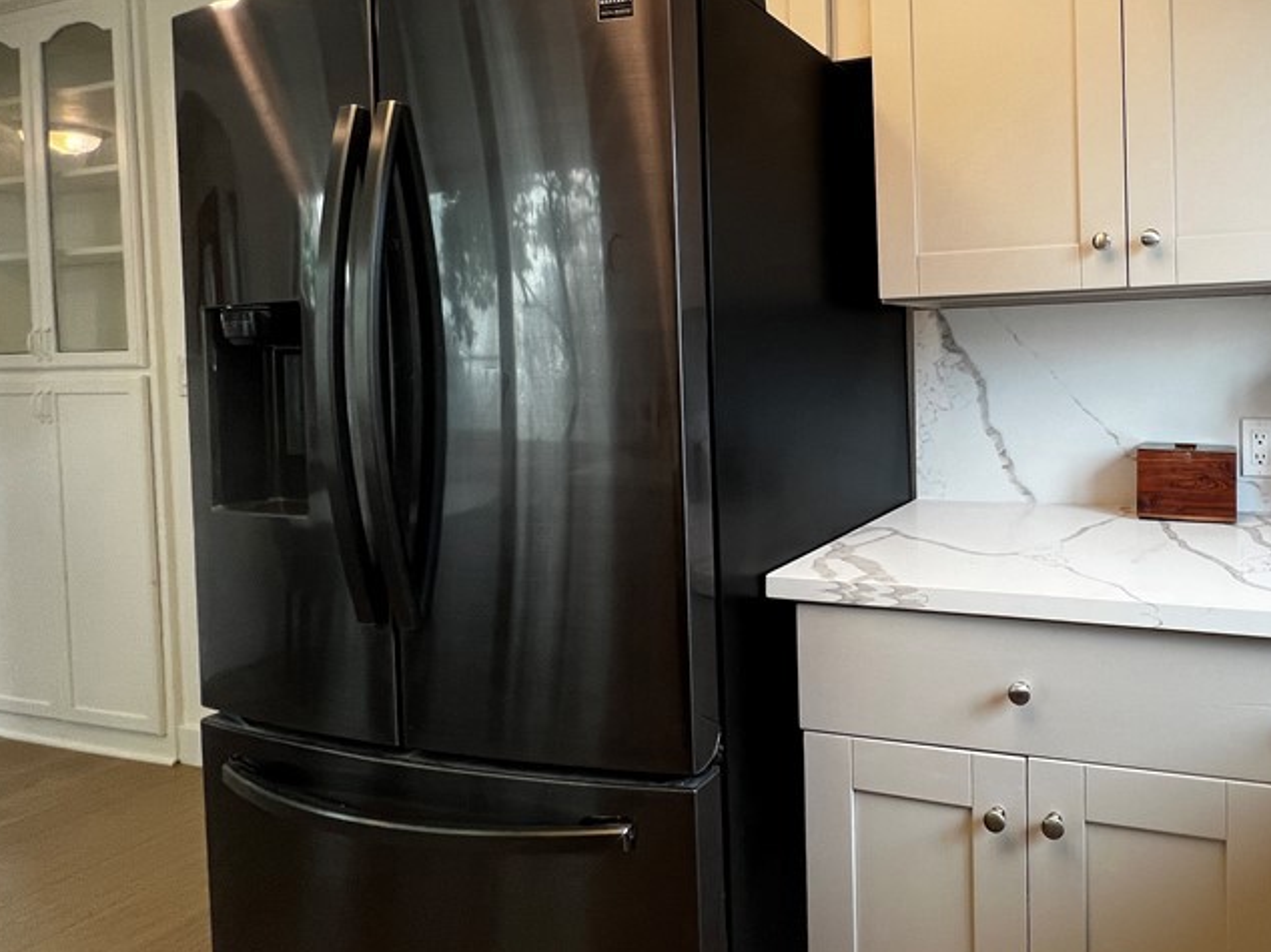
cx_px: 970
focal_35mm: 21
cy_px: 363
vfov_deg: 62.6
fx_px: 771
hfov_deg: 72.9
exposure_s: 1/120
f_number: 1.8
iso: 125
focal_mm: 1.57
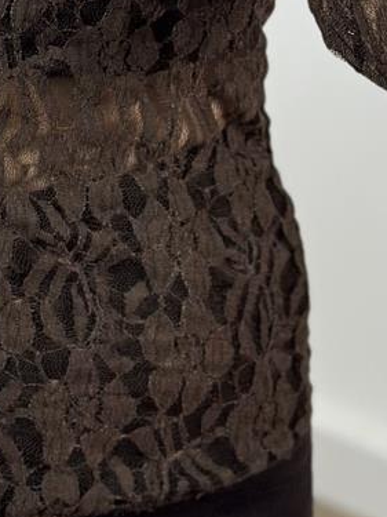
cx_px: -52
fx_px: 3058
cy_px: 119
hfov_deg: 7.2
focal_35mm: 205
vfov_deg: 9.6
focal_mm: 6.86
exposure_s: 1/100
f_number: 1.78
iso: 80
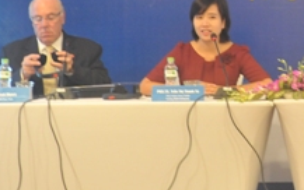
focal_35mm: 132
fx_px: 1094
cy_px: 0
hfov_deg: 15.6
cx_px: 296
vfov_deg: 9.9
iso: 4000
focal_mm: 44
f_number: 5.6
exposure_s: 1/20
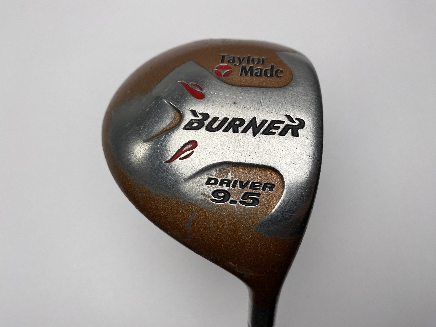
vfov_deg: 54.9
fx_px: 315
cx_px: 218
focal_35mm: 25
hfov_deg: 69.4
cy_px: 164
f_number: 1.8
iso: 32
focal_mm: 4.25
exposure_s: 1/475
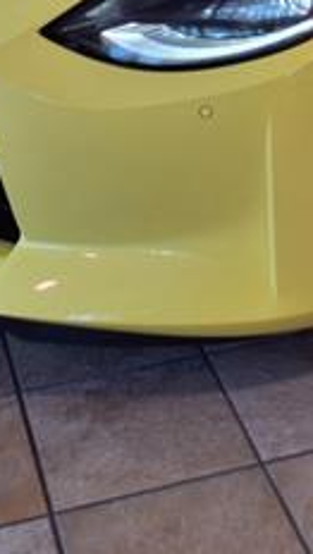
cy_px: 0
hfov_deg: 14.4
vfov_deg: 24.9
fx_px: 1192
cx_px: 392
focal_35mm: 81
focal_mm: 3.58
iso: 40
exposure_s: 1/60.2
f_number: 1.9
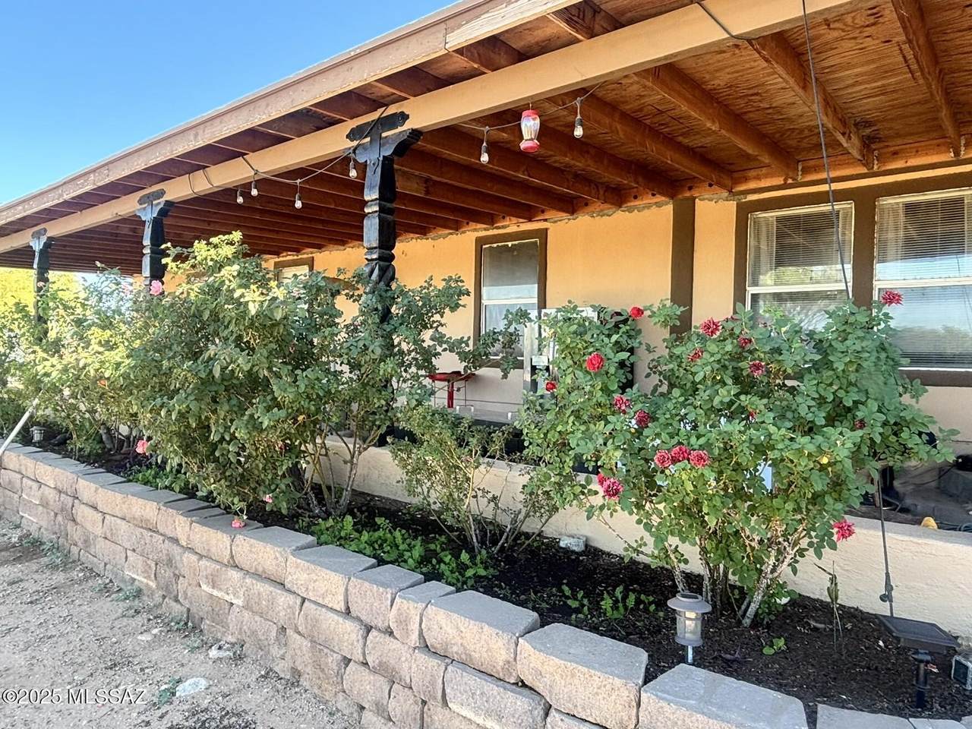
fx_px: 534
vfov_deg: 68.7
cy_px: 364
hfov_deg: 84.7
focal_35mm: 19
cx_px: 486
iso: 32
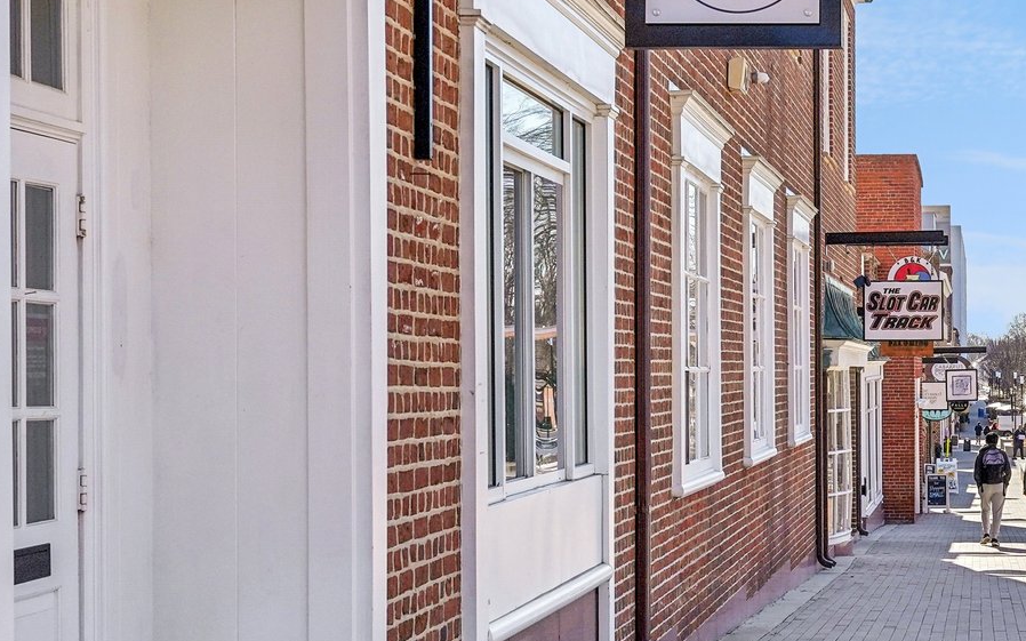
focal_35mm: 80
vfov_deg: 16.3
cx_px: 937
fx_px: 2241
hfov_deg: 25.0
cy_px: 359
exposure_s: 1/1600
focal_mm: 34.5
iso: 400
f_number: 6.3
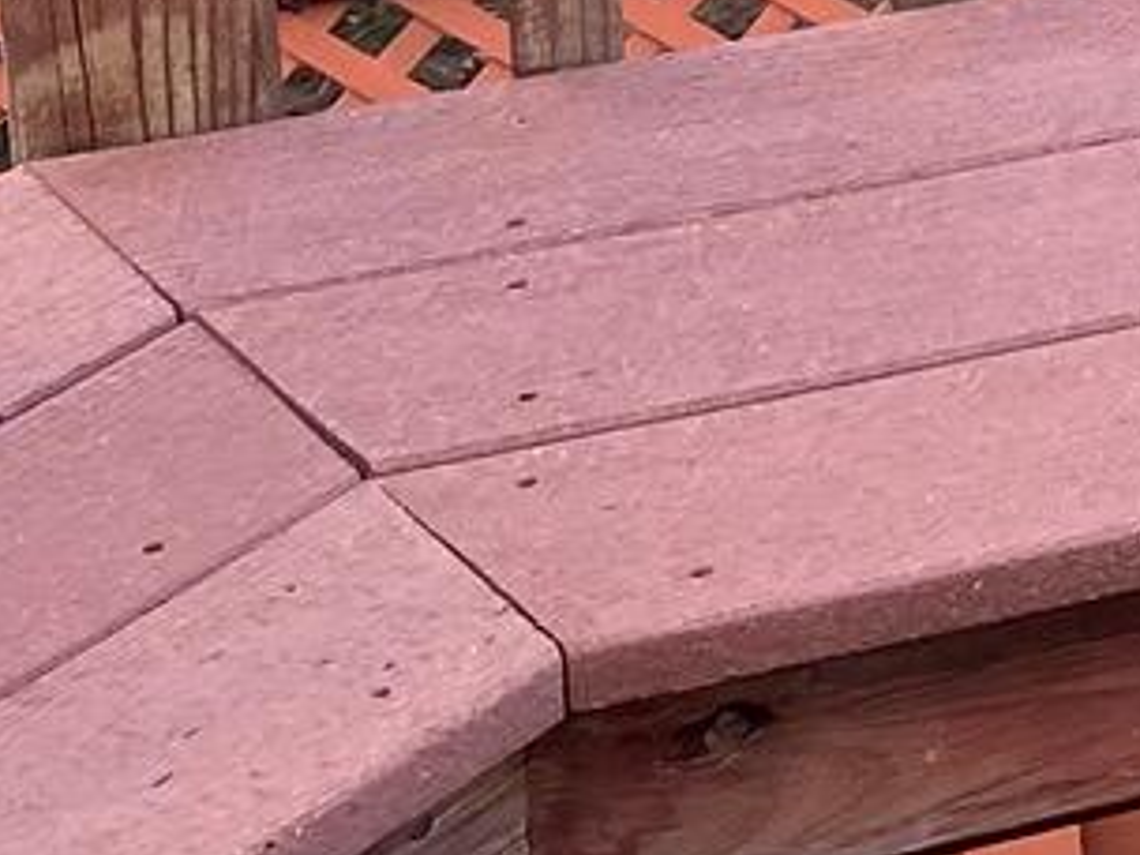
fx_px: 5763
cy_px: -1646
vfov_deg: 7.5
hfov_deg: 9.0
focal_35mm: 175
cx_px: 3502
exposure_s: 1/199
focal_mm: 4.25
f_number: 1.8
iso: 32
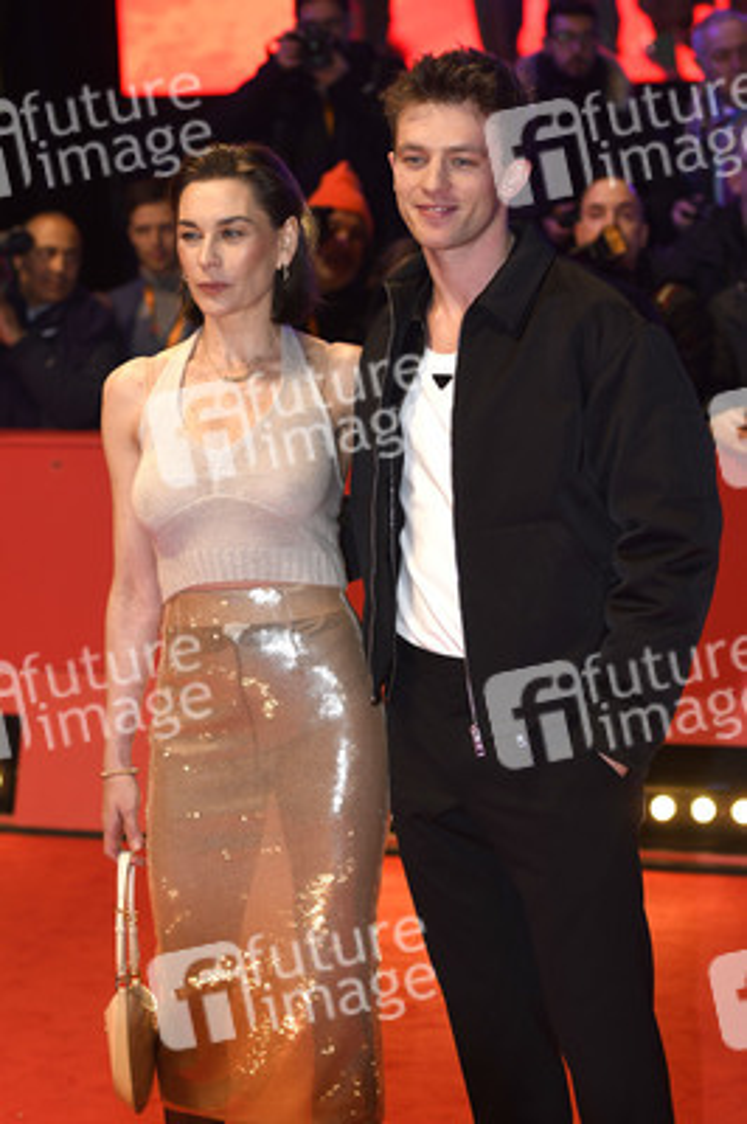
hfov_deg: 19.4
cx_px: 374
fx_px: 2182
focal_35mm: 70
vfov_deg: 28.9
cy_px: 562
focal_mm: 70
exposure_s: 1/400
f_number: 3.5
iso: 800
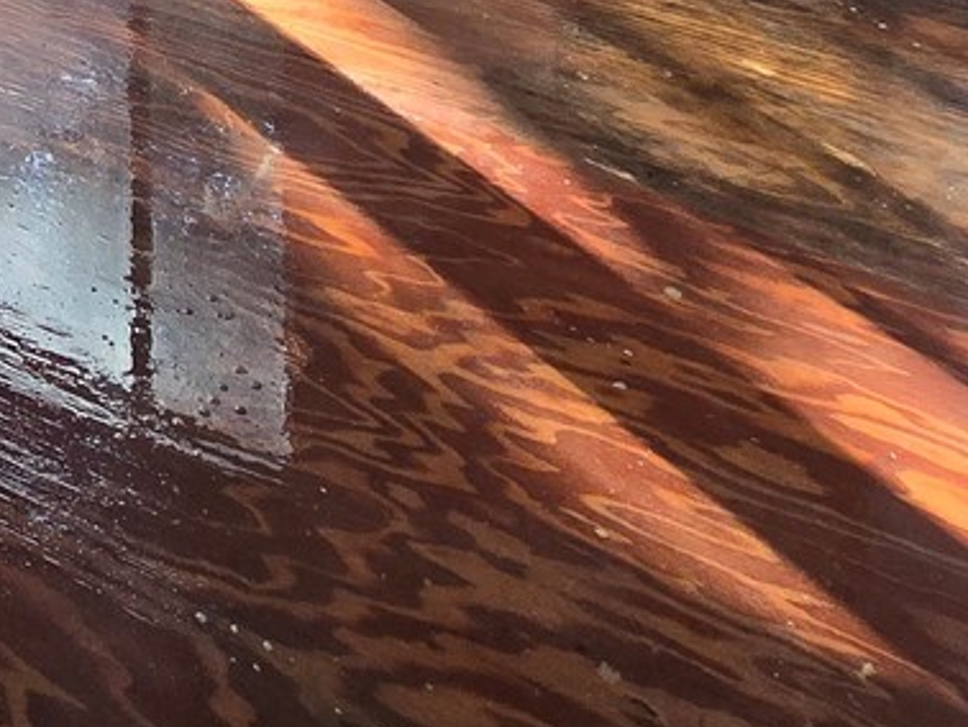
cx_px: -384
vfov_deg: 18.0
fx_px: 1539
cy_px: -737
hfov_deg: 27.3
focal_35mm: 55
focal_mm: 2.2
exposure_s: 1/60
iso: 80
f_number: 2.2
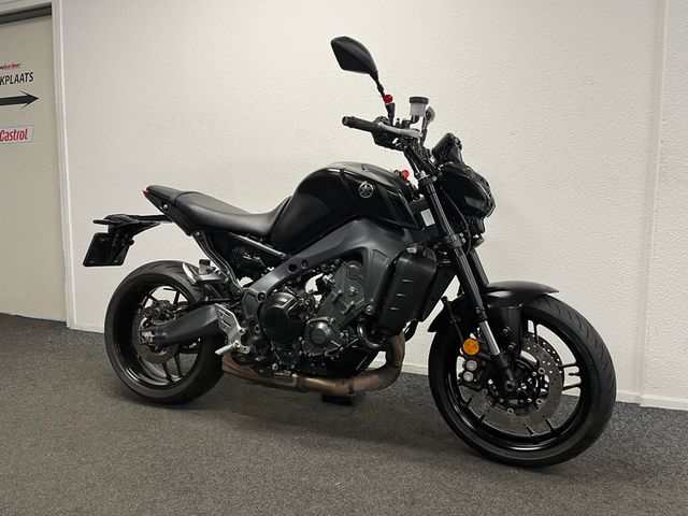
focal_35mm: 26
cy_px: 258
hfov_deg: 67.3
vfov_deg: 53.1
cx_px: 344
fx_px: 517
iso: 80
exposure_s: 1/50
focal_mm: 5.1
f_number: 1.6
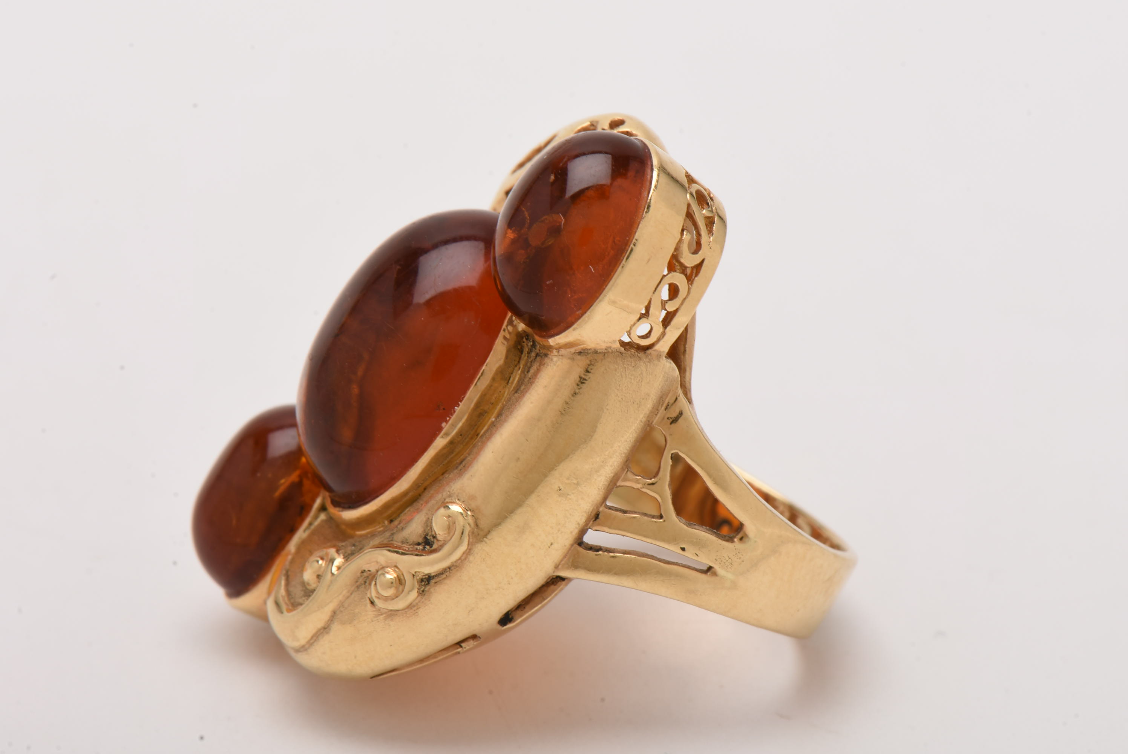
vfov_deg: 10.8
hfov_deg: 16.1
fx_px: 3998
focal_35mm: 128
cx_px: 564
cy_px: 377
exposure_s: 1/125
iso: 100
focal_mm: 85
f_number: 22
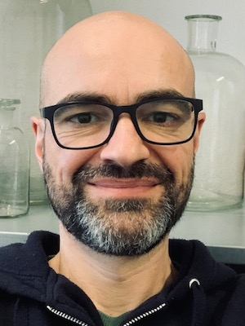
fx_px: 302
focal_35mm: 32
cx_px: 122
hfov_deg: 44.2
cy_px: 163
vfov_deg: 56.8
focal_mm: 2.87
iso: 250
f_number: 2.2
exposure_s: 1/60
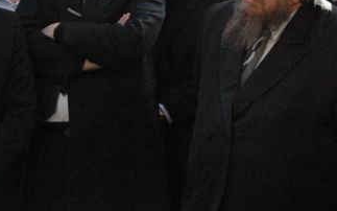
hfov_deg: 9.3
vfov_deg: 5.9
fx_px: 2048
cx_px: -97
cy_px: 41
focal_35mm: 223
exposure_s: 1/250
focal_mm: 46
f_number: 9
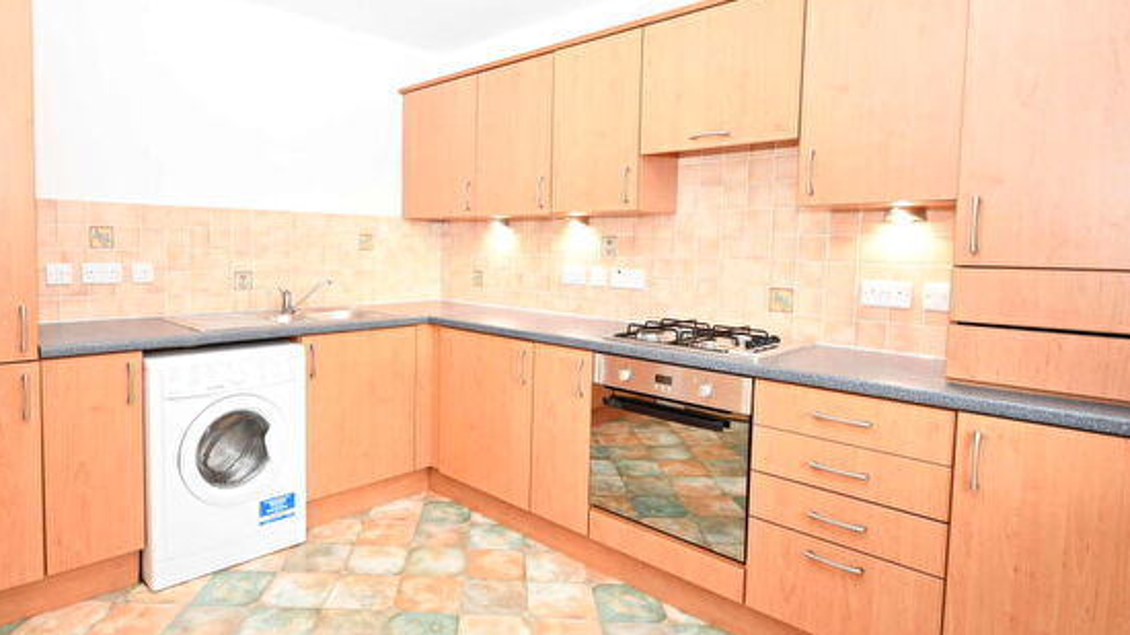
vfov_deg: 55.7
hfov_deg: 86.1
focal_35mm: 20
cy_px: 278
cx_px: 483
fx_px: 599
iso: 900
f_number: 4
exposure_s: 1/60
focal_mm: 10
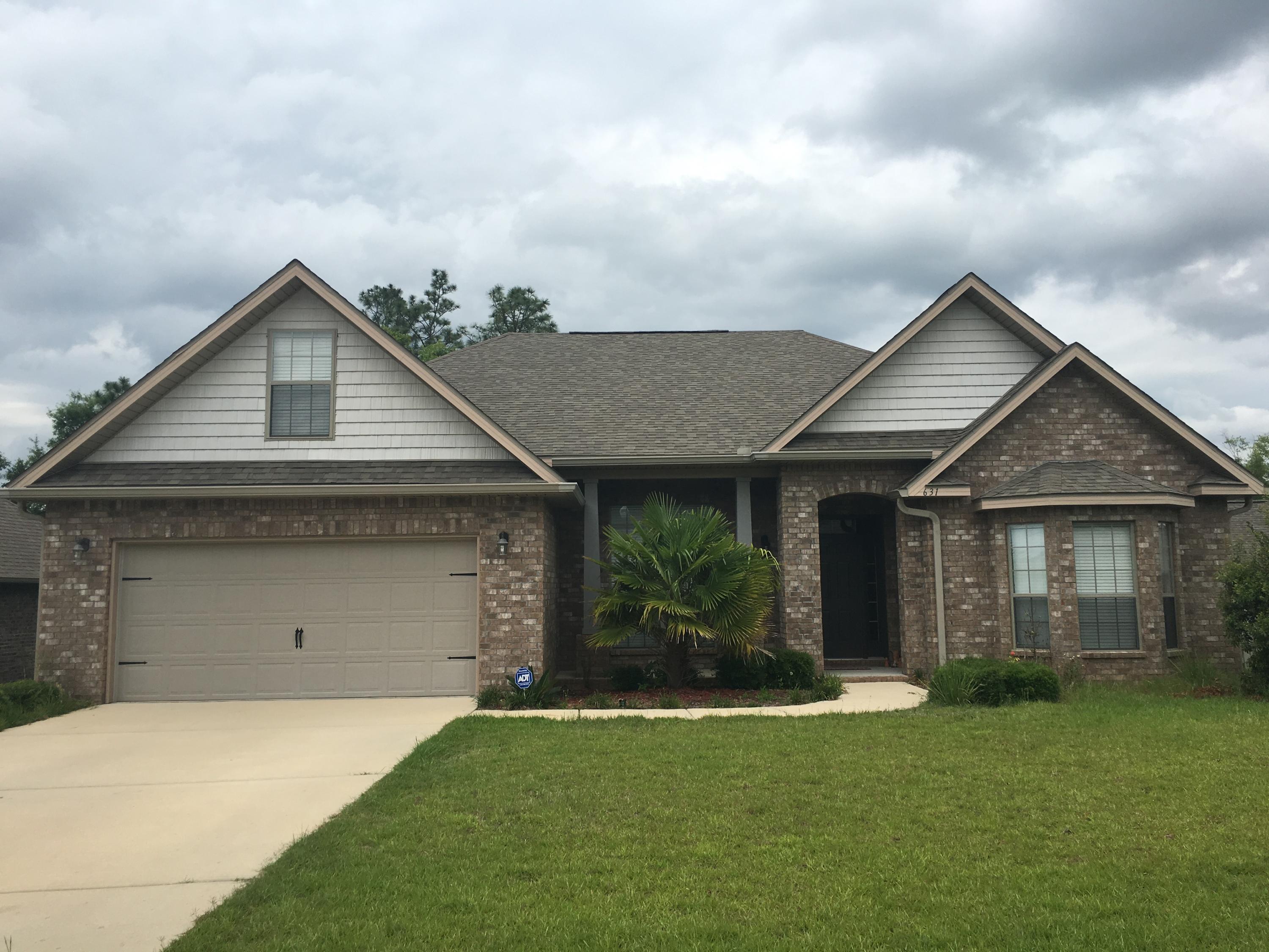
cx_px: 634
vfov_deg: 48.2
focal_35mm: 29
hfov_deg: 61.7
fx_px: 1063
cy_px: 476
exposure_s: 1/1832
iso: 25
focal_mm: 4.15
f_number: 2.2
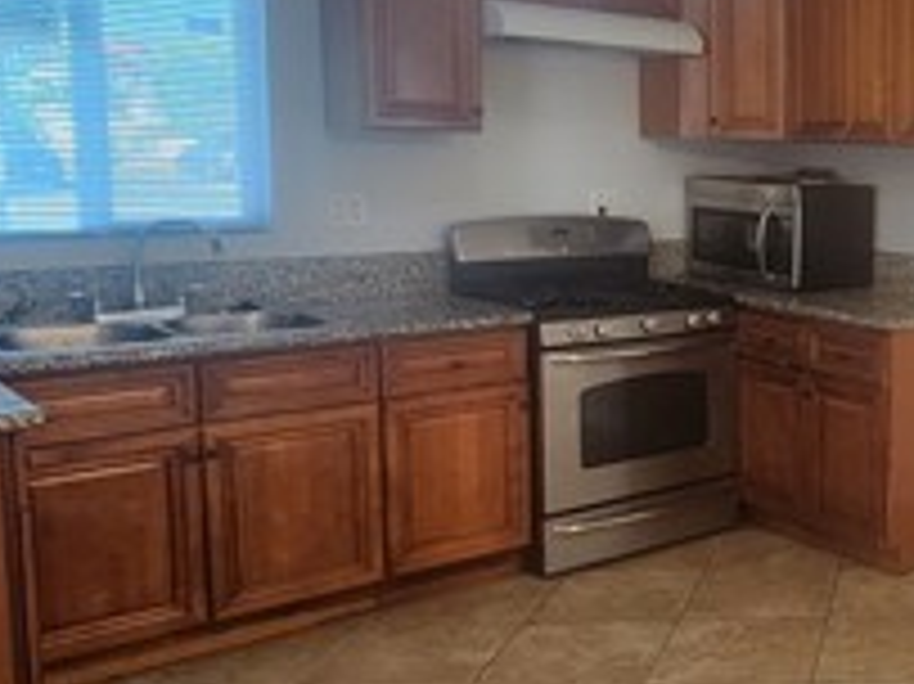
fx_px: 1082
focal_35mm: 41
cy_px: 297
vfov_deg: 35.1
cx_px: 1081
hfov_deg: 36.2
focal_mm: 2.2
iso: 250
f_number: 2.2
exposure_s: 1/60
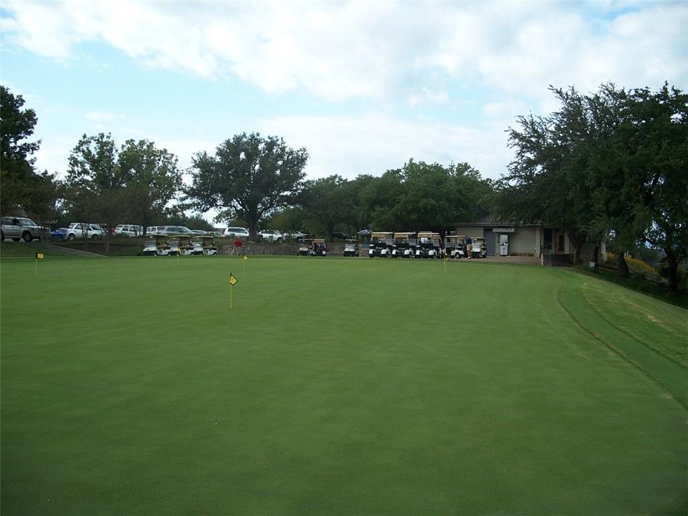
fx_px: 735
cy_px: 258
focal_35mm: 37
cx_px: 344
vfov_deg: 38.7
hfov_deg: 50.1
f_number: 2.8
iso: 64
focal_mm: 7.8
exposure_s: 1/500
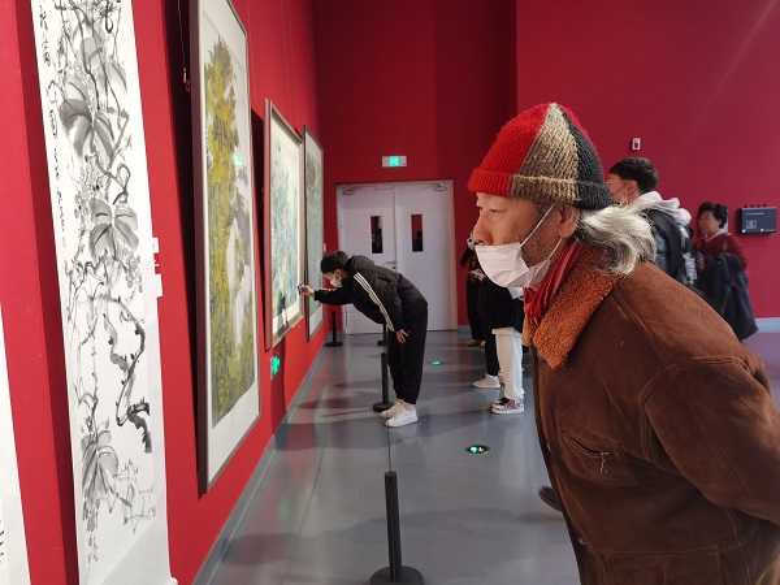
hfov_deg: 65.3
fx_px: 608
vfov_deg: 51.4
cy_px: 292
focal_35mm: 27
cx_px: 390
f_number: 1.9
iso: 160
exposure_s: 1/50
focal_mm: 6.71
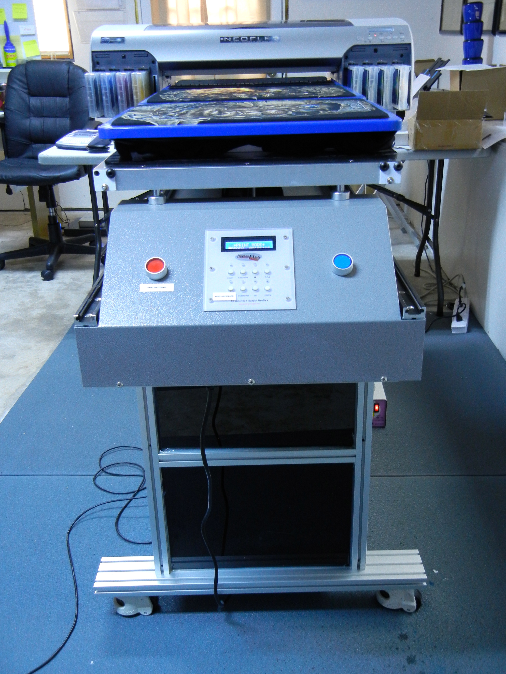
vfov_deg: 54.0
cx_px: 253
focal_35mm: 34
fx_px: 663
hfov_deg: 41.8
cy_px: 337
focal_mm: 6.2
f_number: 3.6
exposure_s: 1/13.2
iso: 400
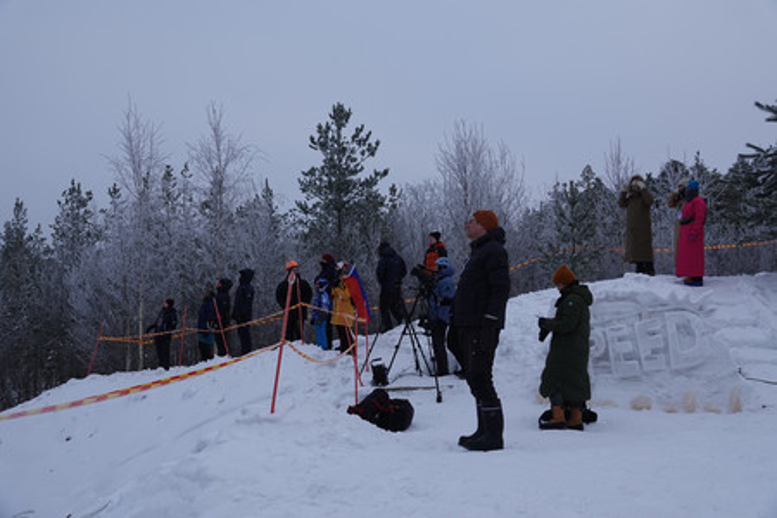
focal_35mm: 34
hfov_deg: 55.8
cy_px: 259
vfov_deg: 38.9
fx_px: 734
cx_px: 388
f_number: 2.8
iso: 100
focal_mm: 12.63
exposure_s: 1/500
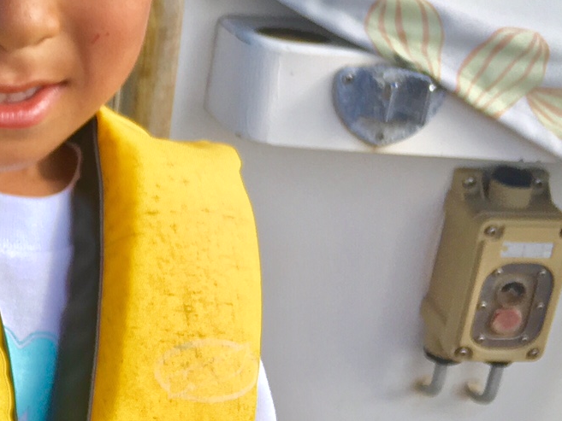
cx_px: -152
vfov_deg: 16.6
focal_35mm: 89
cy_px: 139
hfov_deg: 20.3
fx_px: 1445
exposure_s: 1/561
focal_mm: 4.15
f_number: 2.2
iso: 25
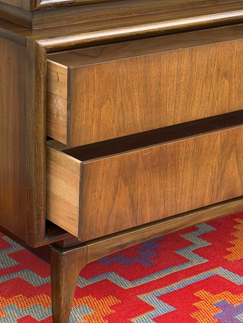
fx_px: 1057
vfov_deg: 17.2
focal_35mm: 113
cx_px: 172
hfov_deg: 13.1
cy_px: 42
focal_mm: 6.76
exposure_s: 1/266
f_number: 1.78
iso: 64
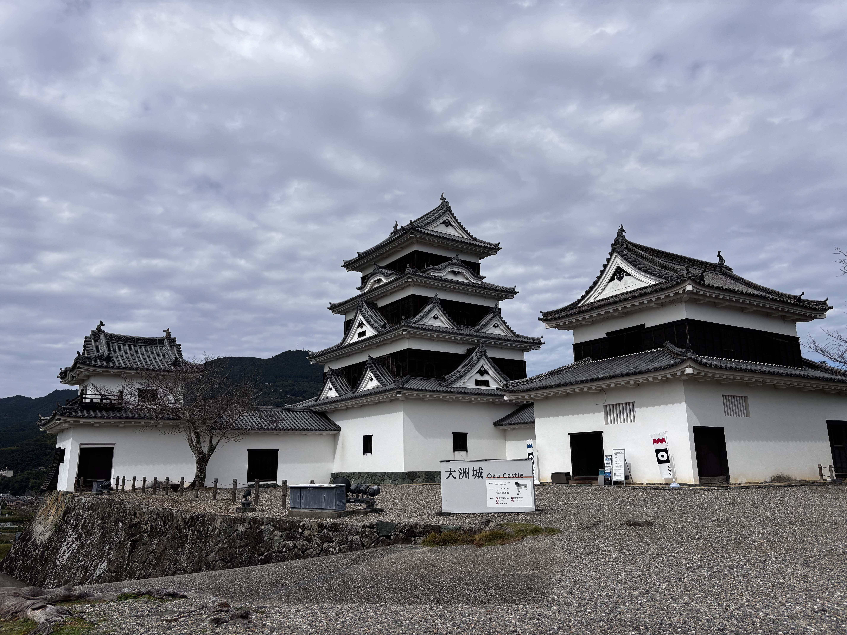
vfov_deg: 53.1
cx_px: 424
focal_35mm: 26
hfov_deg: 67.3
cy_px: 318
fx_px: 636
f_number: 1.6
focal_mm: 5.96
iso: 50
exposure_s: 1/5618
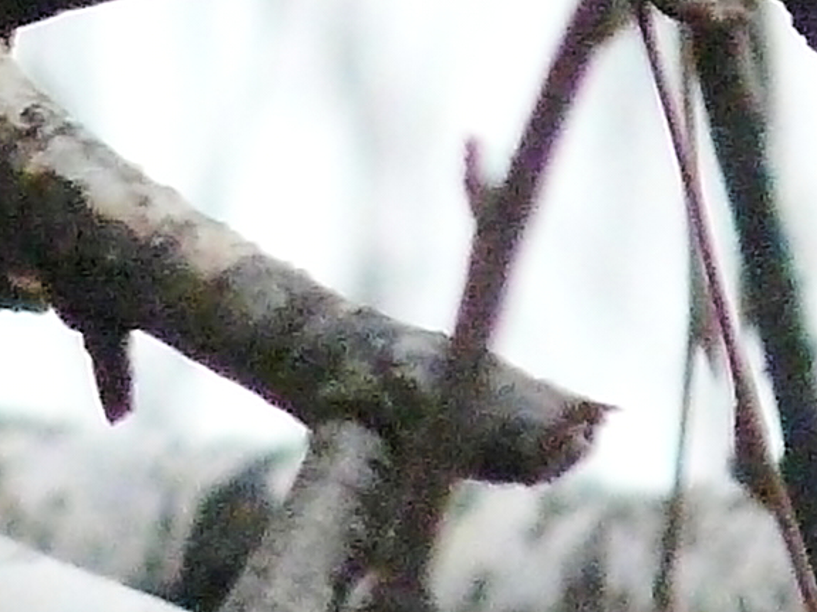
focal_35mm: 2860
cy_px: -298
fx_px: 67487
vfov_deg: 0.5
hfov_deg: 0.7
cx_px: -476
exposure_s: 1/500
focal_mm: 82.8
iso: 800
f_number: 4.2
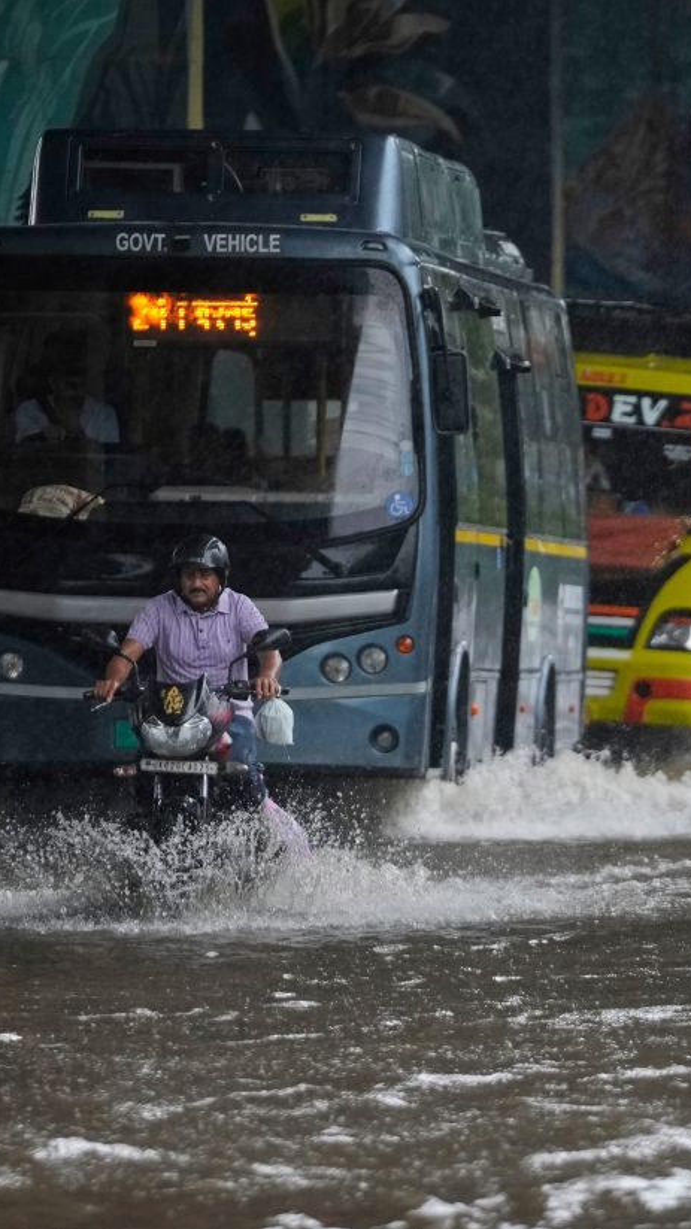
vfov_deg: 4.6
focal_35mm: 473
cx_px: 513
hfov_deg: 2.6
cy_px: 614
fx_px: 15420
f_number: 2.8
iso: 800
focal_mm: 200
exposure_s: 1/800
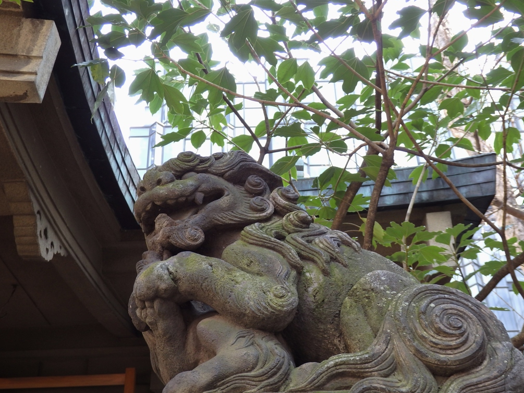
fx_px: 833
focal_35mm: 55
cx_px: 258
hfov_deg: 34.9
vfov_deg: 26.6
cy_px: 198
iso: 160
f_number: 4.1
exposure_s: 1/50
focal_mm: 9.8
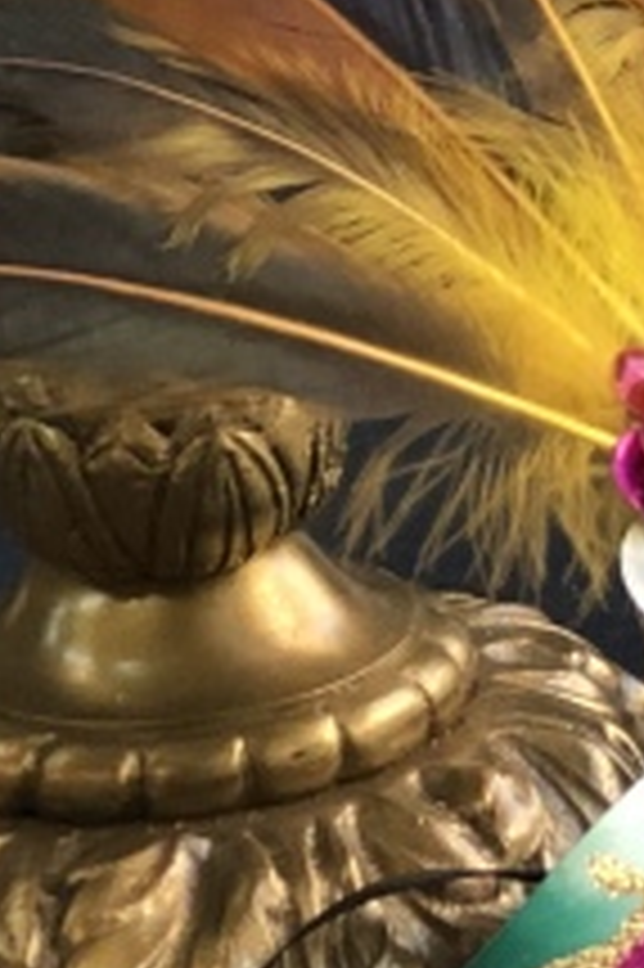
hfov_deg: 4.6
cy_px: 491
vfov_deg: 7.3
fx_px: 7605
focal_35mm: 283
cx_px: 2220
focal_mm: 6.6
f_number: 2.8
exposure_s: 1/30
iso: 50
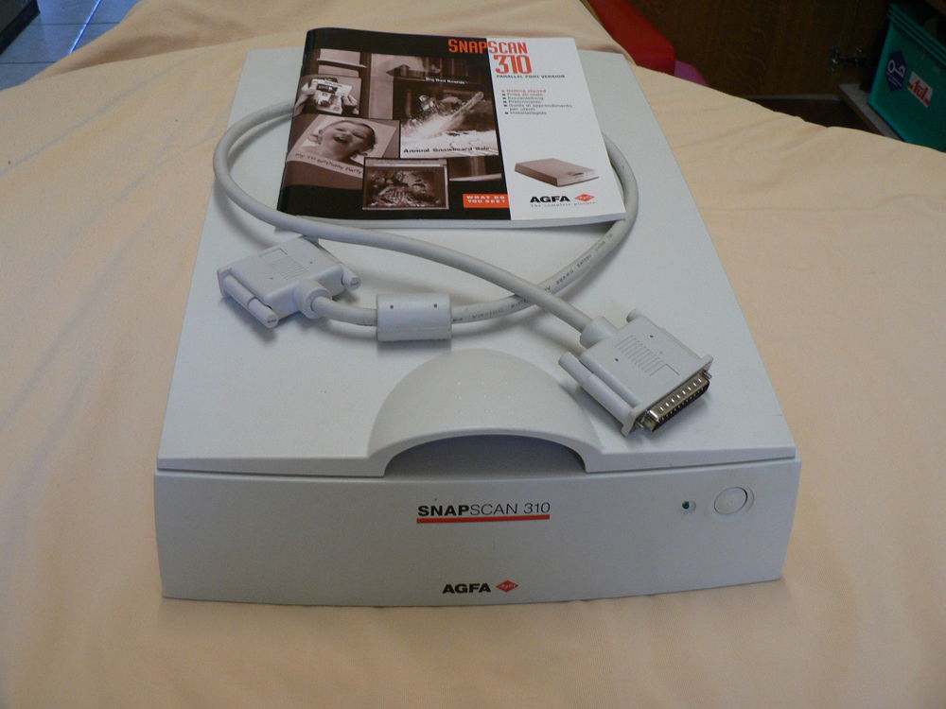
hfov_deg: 51.4
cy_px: 354
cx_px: 473
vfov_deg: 39.7
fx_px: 984
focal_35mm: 36
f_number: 2.8
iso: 200
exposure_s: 1/30
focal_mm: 6
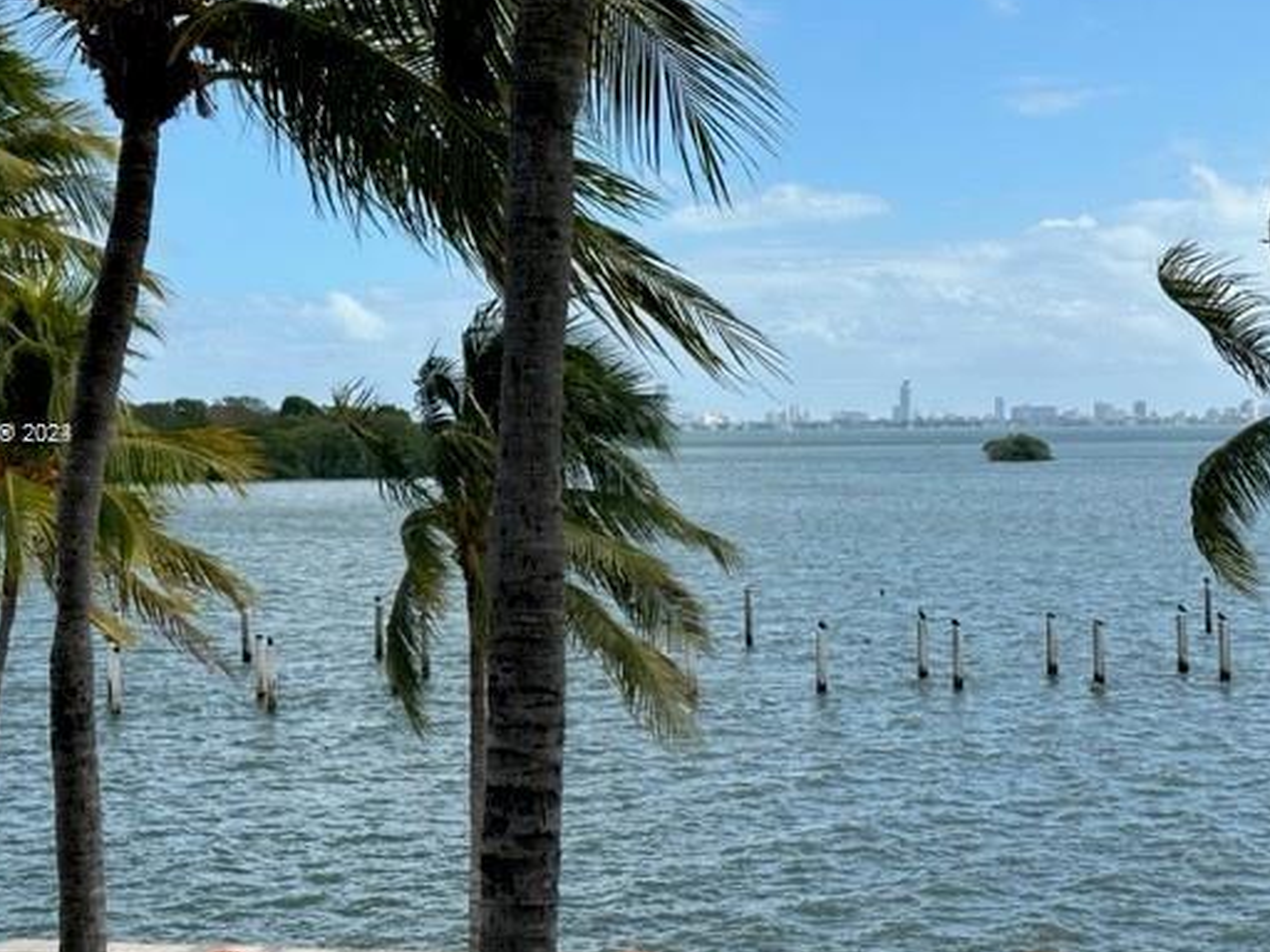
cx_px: 523
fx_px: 2201
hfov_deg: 32.1
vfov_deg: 24.4
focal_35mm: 60
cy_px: 436
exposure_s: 1/3876
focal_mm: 6.86
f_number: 1.78
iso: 64
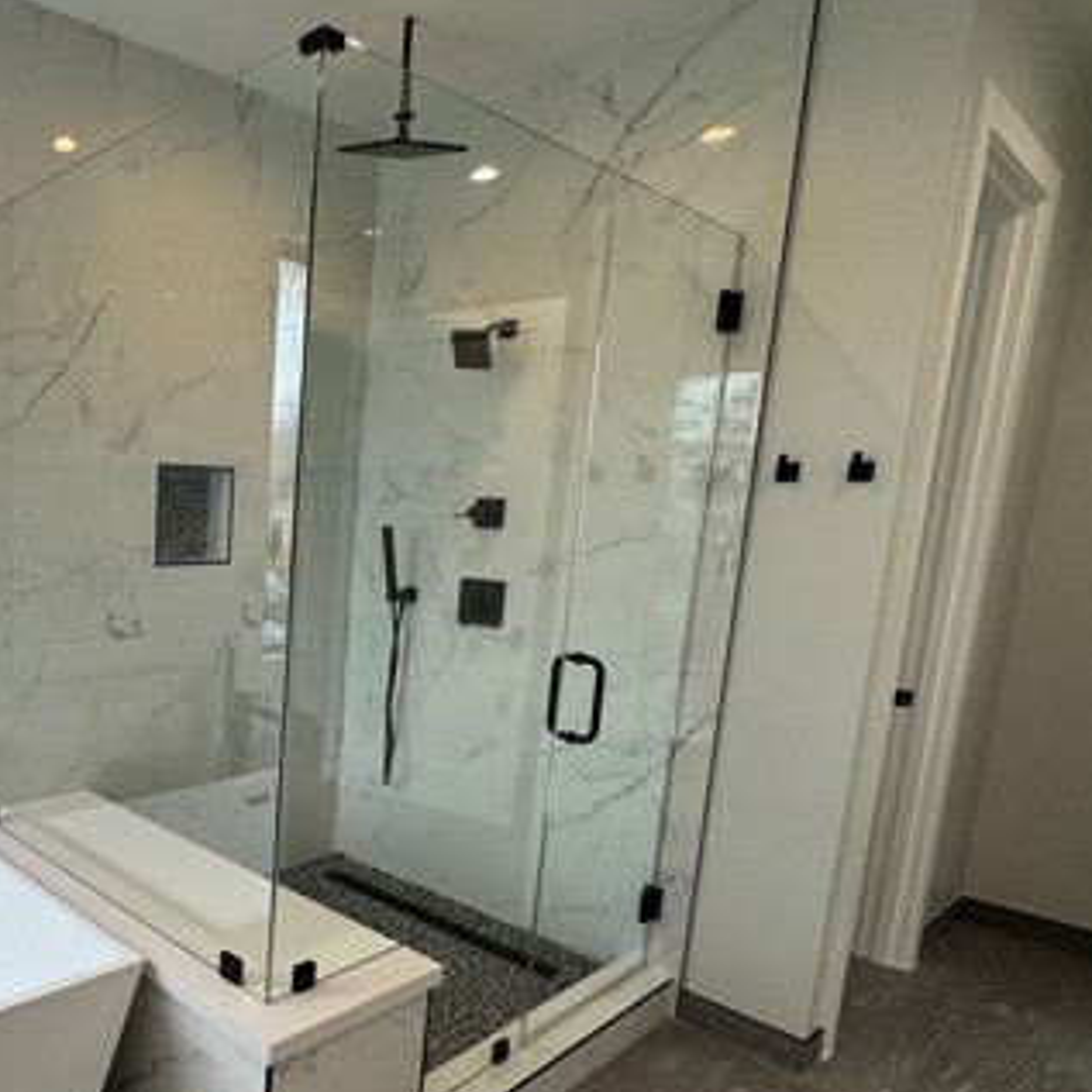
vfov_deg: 62.4
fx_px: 892
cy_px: 648
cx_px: 96
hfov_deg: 54.3
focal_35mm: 25
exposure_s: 1/120
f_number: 2.2
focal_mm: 2.22
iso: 80
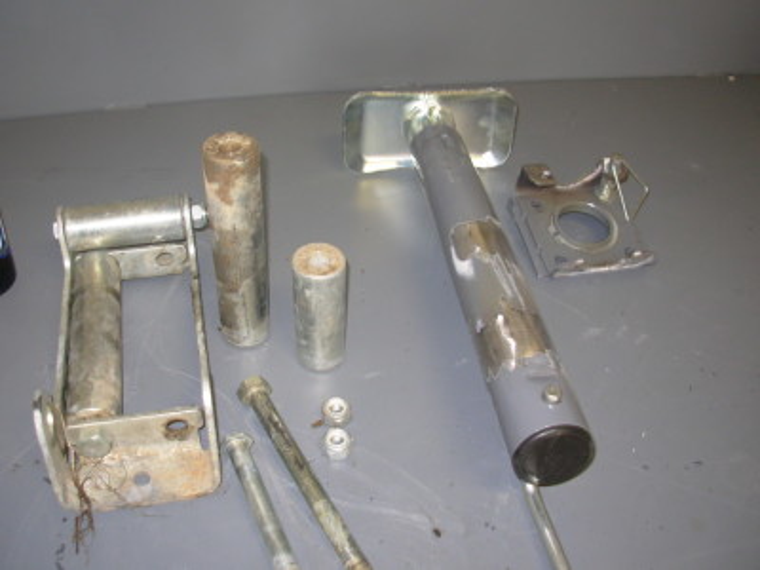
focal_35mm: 38
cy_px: 285
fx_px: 834
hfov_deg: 49.0
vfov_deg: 37.7
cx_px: 380
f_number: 2.9
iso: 50
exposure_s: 1/32
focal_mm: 6.3
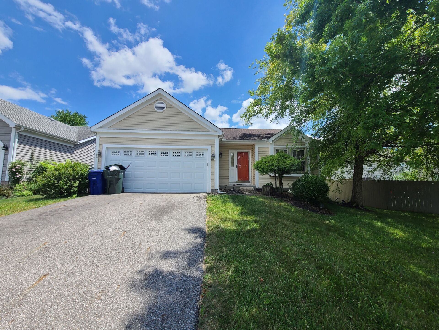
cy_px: 165
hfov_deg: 106.2
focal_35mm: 13
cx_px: 220
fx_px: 165
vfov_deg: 89.9
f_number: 2.2
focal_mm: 2.2
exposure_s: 1/1500
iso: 64
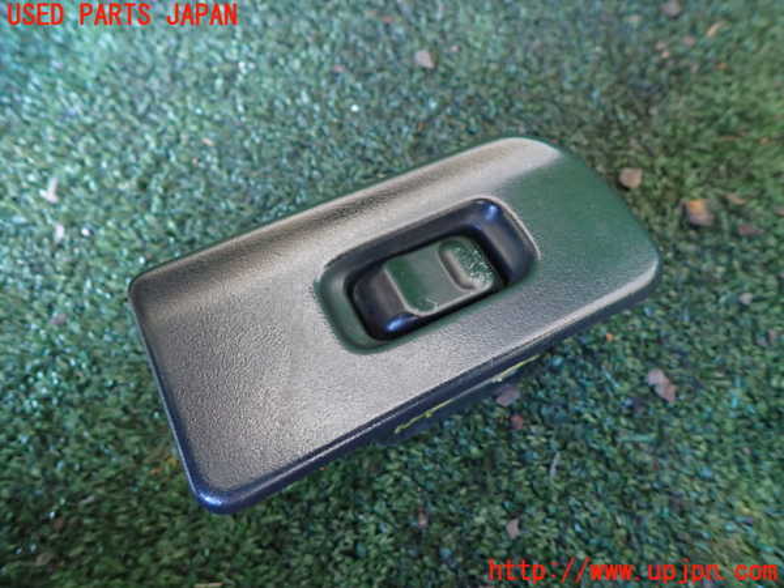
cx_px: 392
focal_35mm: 25
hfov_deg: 69.4
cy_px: 294
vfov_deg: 54.9
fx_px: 566
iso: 800
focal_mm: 4.5
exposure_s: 1/30
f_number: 2
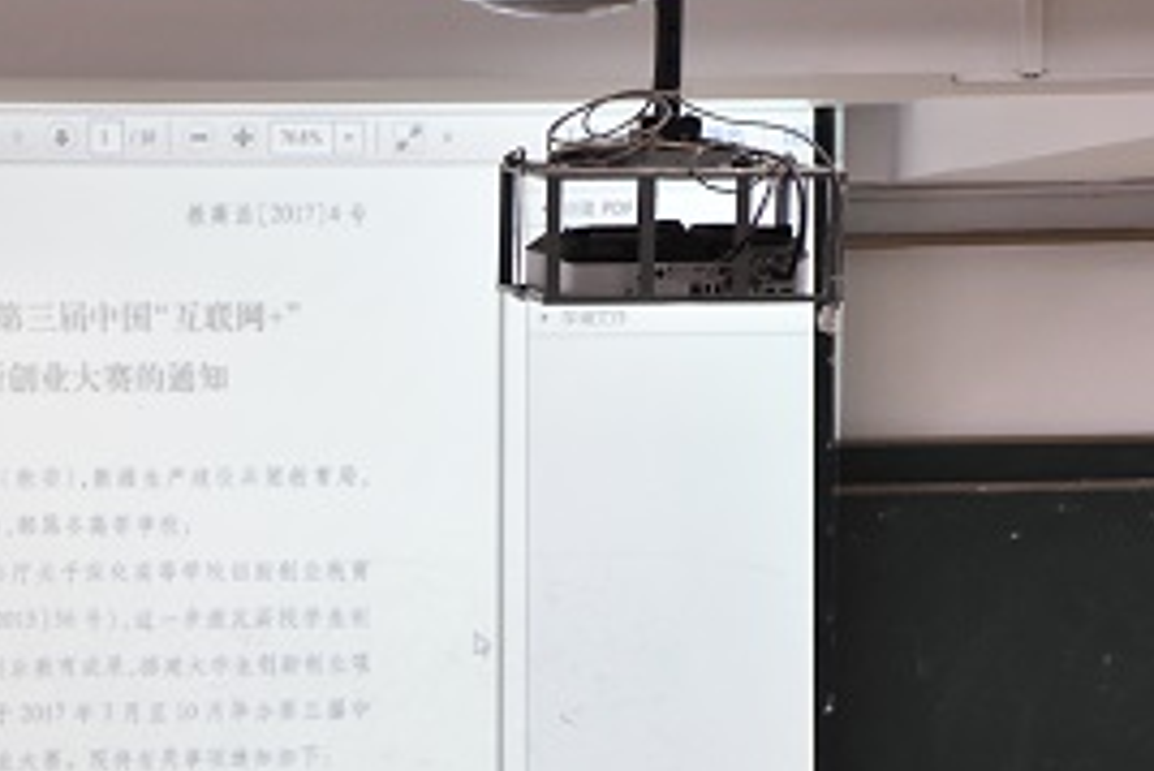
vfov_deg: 5.8
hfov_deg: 8.7
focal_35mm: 235
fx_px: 7537
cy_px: 823
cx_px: 181
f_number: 5
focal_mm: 70
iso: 1800
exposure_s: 1/125
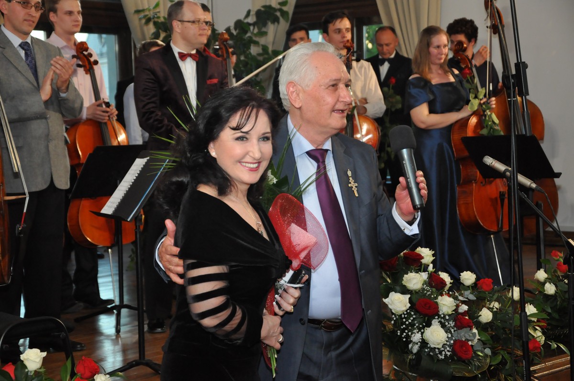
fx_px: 1242
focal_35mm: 78
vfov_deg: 17.4
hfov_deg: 26.0
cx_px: 287
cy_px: 190
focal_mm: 52
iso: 1600
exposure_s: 1/200
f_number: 5
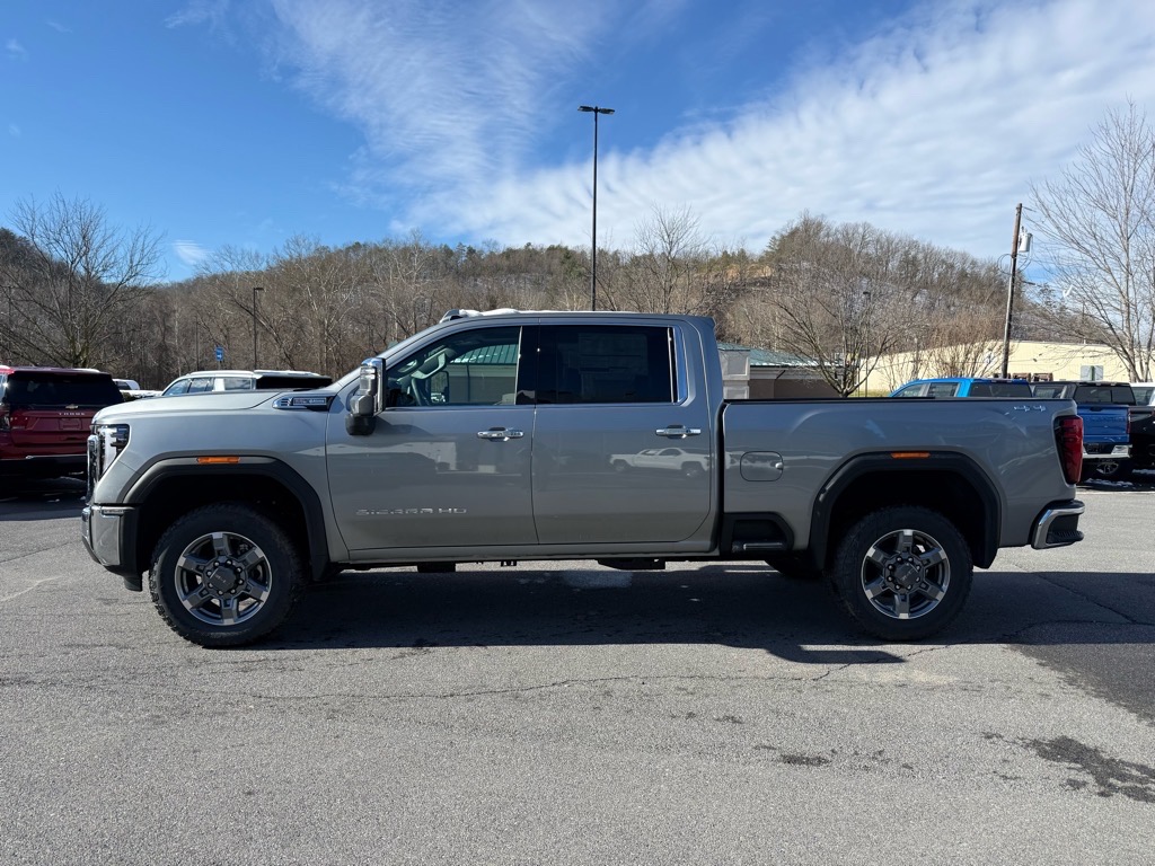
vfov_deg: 56.8
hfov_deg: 71.6
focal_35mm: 24
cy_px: 433
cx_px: 578
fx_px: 801
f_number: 1.78
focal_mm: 6.76
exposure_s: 1/3584
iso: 80
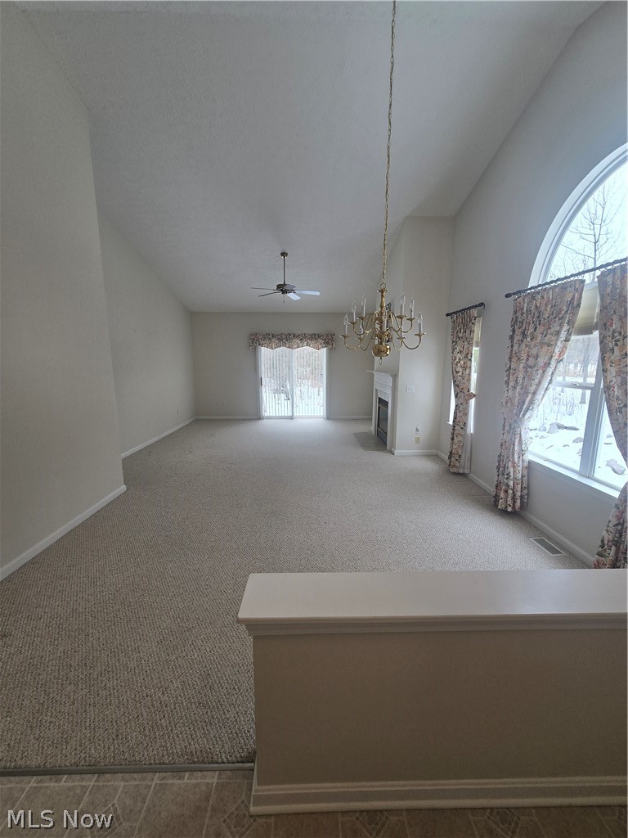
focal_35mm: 13
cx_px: 314
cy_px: 419
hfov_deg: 89.9
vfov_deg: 106.2
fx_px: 314
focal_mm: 2.2
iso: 50
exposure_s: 1/120
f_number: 2.2
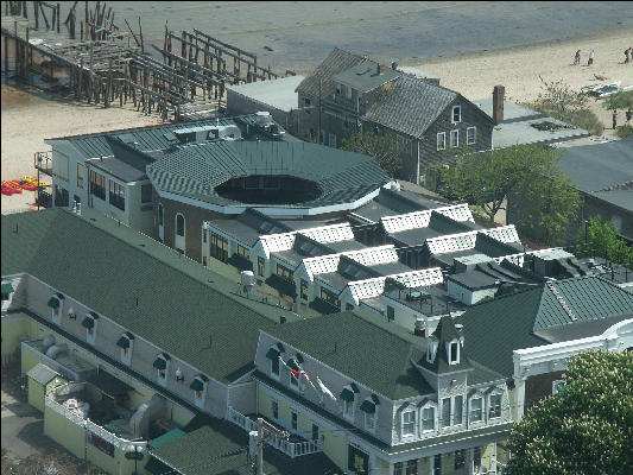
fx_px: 3640
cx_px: 316
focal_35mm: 199
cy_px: 238
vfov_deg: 7.5
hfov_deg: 9.9
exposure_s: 1/640
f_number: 6.3
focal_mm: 50.48
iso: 100
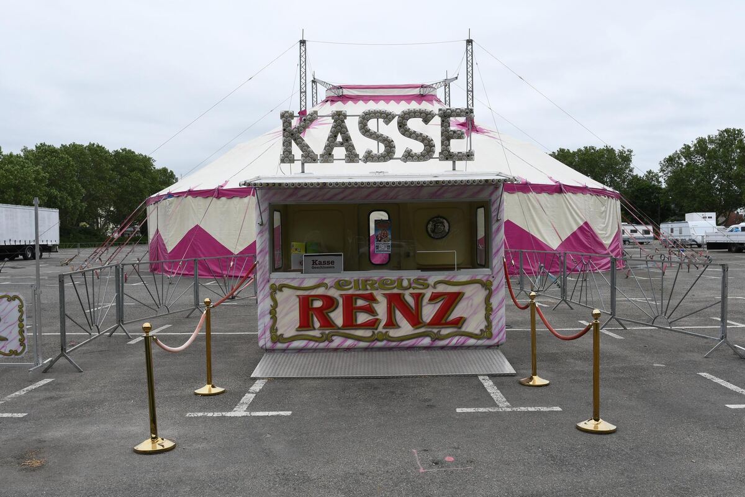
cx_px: 372
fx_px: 621
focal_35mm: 30
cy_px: 248
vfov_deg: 43.6
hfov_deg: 61.9
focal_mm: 20
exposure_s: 1/320
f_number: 6.3
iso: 200
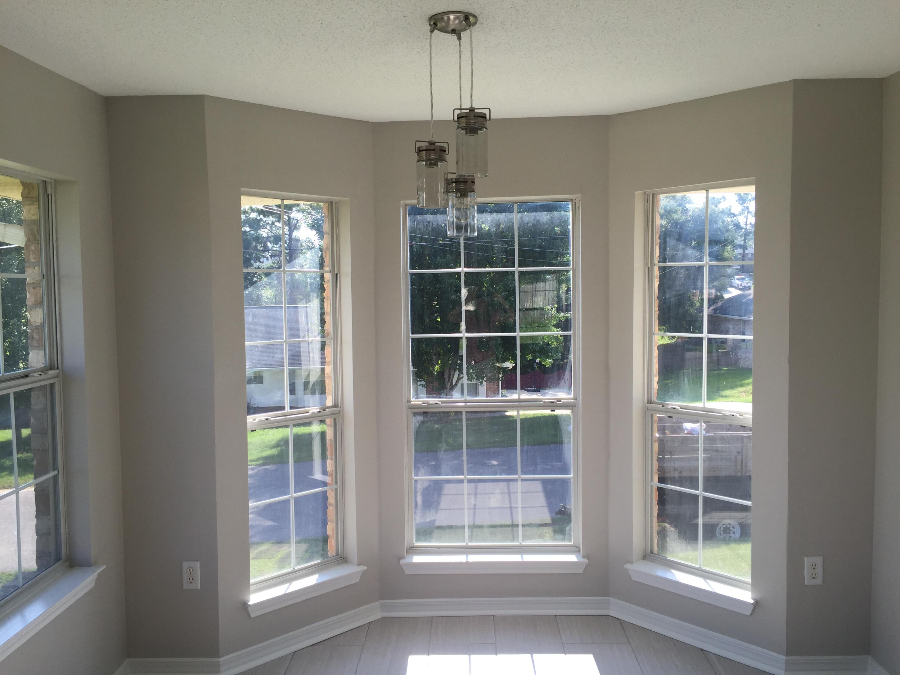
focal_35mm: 29
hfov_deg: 61.7
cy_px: 338
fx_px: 754
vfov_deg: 48.2
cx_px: 450
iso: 32
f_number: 2.2
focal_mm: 4.15
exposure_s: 1/482
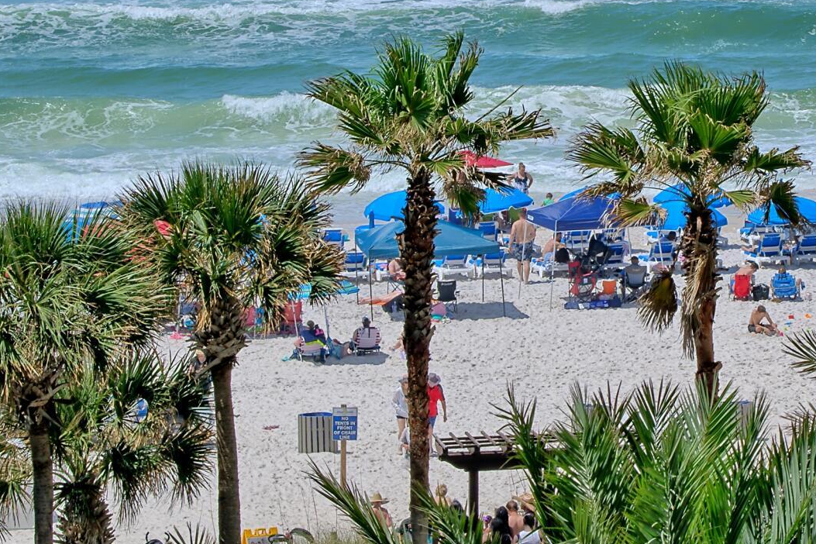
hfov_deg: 7.2
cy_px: 58
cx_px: 675
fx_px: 6459
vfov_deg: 4.8
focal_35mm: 285
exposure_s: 1/250
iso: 100
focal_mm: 100
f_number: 11
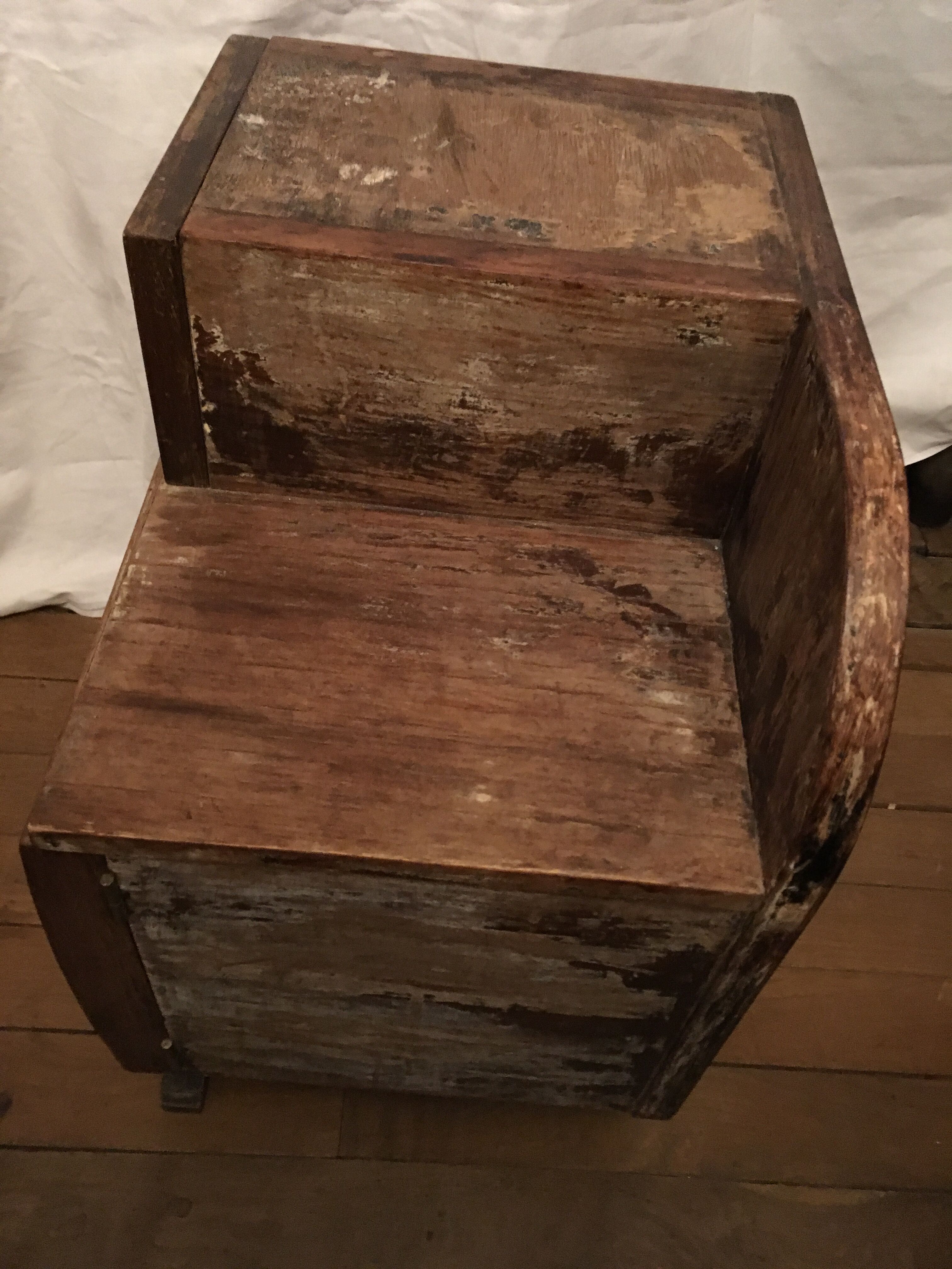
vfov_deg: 61.7
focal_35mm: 29
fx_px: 1063
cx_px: 476
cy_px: 634
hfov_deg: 48.2
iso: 400
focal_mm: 4.15
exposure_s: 1/17
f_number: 2.2
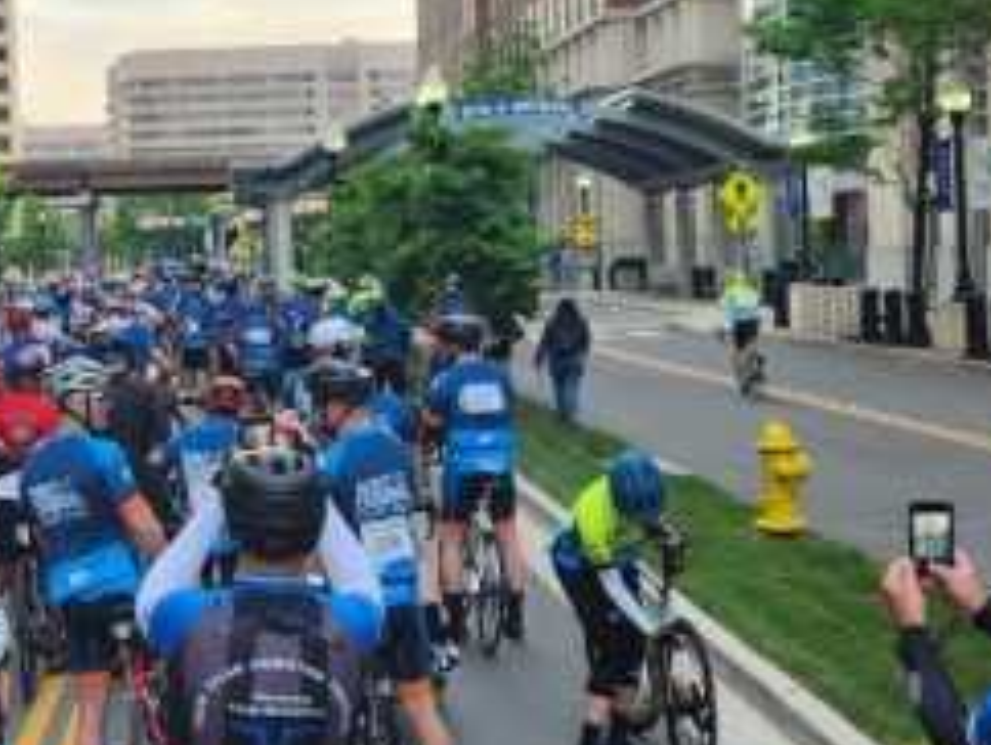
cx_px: 70
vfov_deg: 19.4
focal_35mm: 76
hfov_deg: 24.8
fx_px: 2178
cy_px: 327
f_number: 1.8
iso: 32
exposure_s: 1/180
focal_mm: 5.4
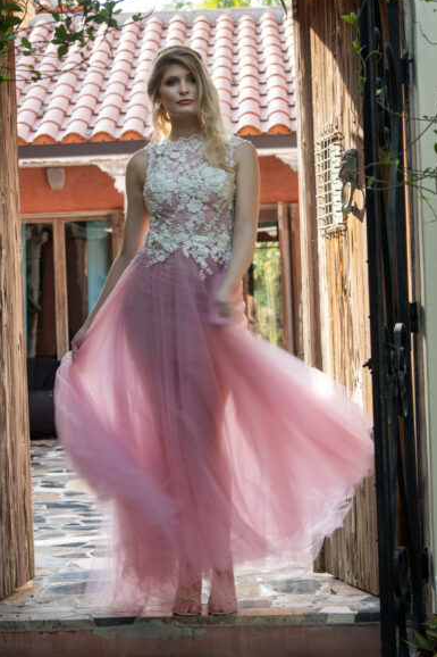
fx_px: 1567
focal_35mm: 86
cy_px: 316
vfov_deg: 23.6
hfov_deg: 15.9
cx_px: 175
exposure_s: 1/60
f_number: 6.3
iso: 160
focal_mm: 70
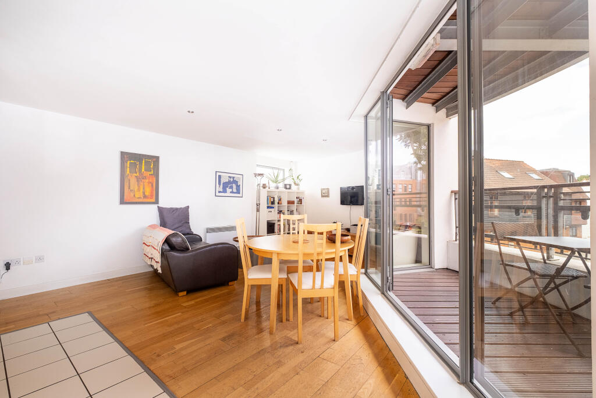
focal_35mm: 15
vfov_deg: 77.3
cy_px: 199
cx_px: 298
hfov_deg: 100.4
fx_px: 248
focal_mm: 10
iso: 500
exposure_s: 1/60
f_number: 6.4
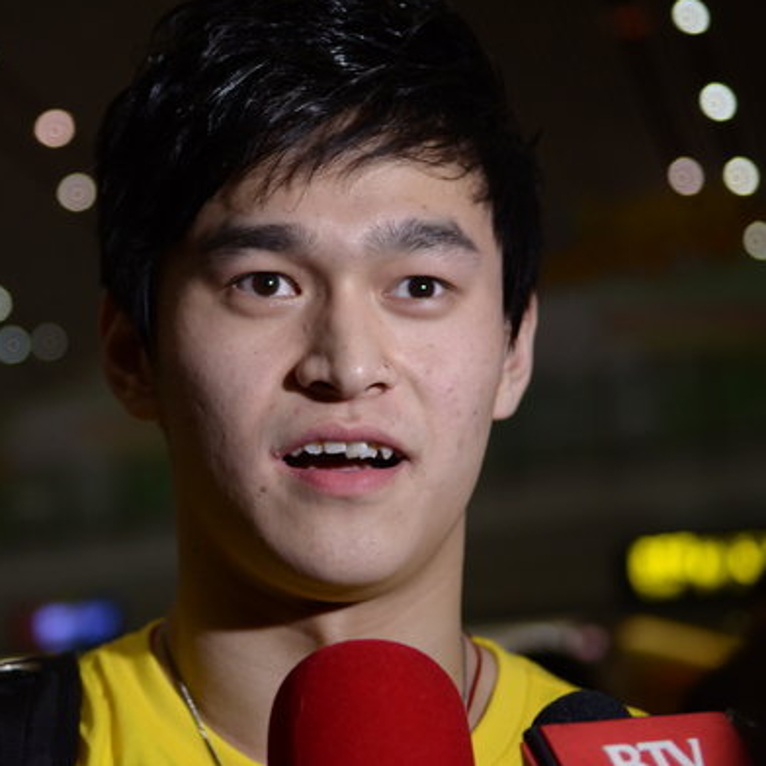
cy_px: 380
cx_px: 231
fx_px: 2194
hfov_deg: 19.7
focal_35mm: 88
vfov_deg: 19.8
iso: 800
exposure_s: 1/200
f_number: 2.8
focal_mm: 45
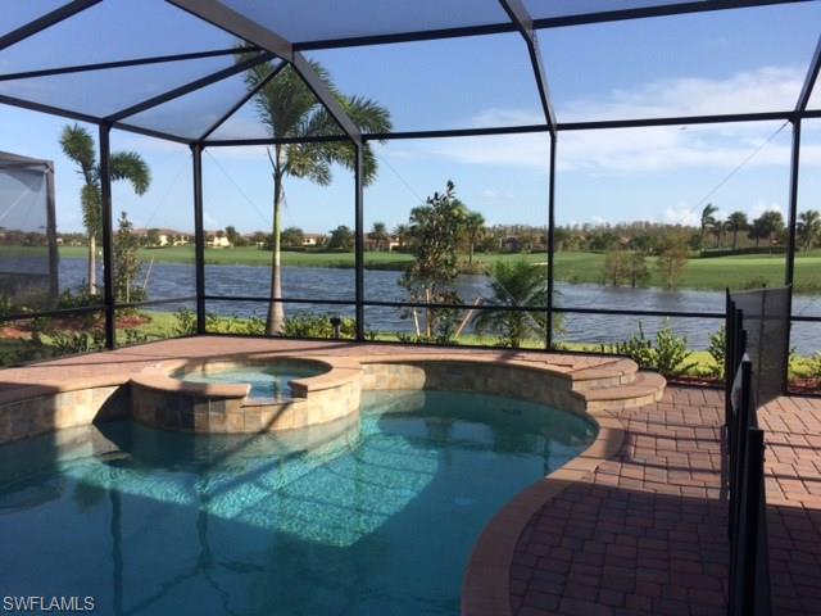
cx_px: 410
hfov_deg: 61.7
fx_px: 688
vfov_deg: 48.2
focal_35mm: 29
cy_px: 308
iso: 32
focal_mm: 4.15
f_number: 2.2
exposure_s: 1/1080
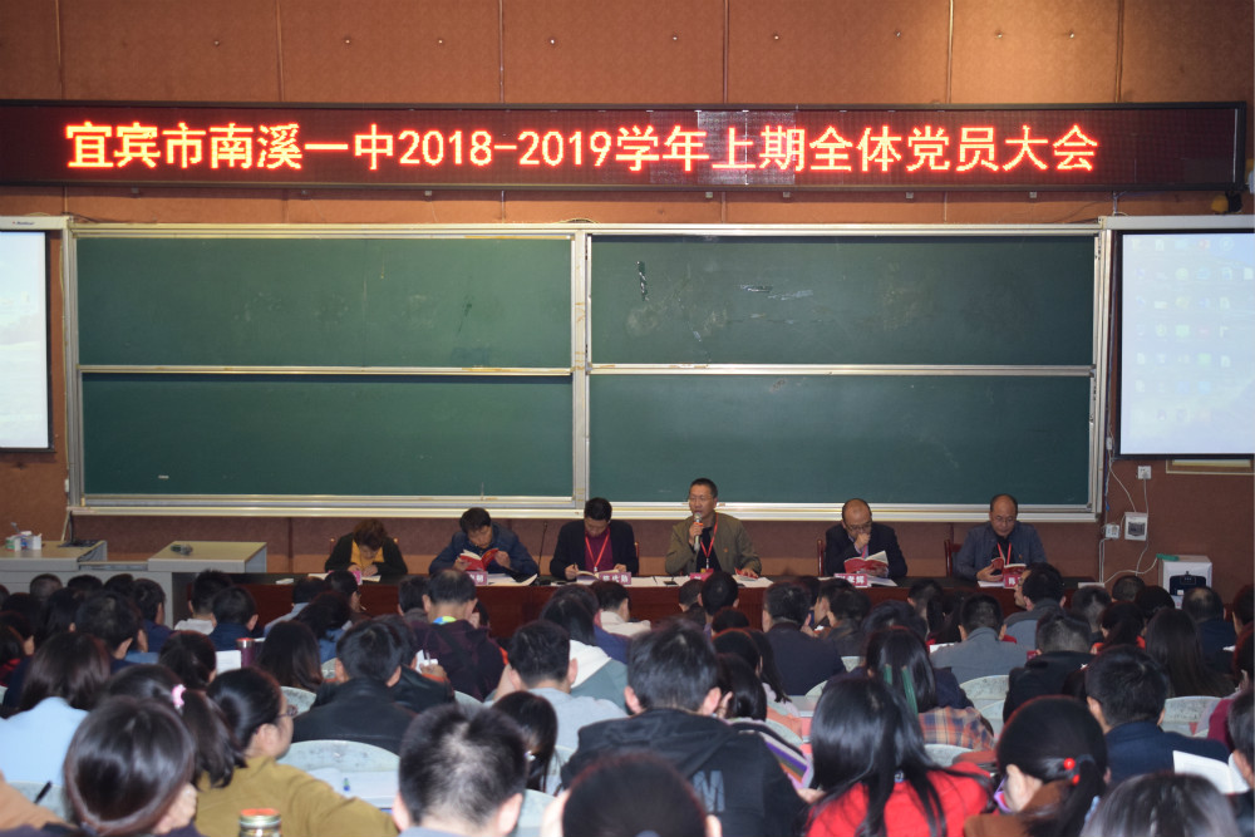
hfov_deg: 33.4
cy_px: 418
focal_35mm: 60
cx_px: 628
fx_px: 2092
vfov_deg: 22.6
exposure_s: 1/60
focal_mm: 40
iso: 1250
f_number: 5
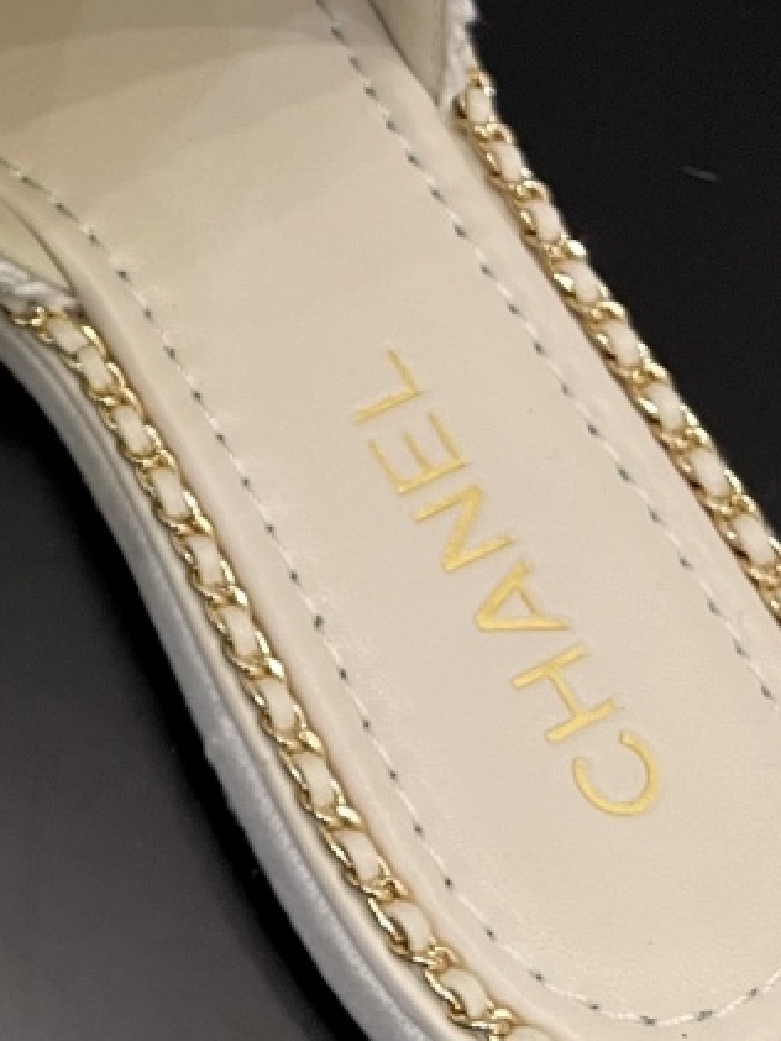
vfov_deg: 20.7
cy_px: -176
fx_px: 2676
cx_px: -462
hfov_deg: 15.1
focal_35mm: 89
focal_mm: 5.1
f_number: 1.6
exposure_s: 1/85
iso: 125
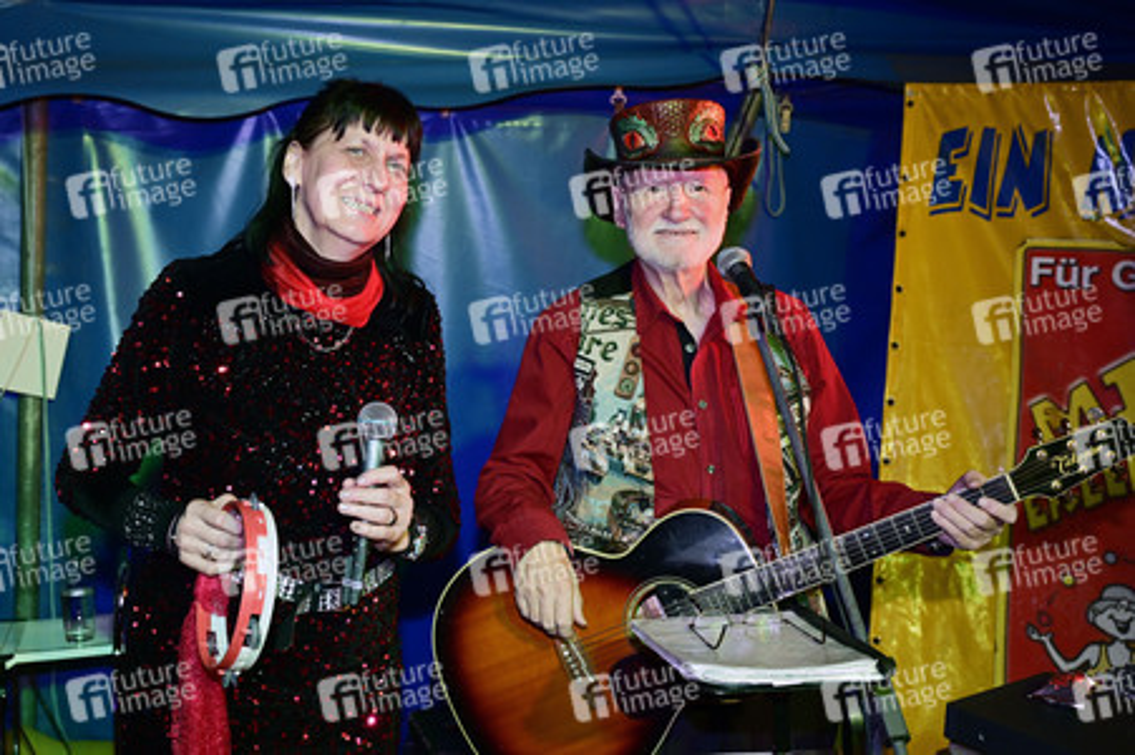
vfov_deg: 34.2
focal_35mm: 39
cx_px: 568
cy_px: 378
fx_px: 1229
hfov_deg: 49.6
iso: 2000
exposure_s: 1/200
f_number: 6.3
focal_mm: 39
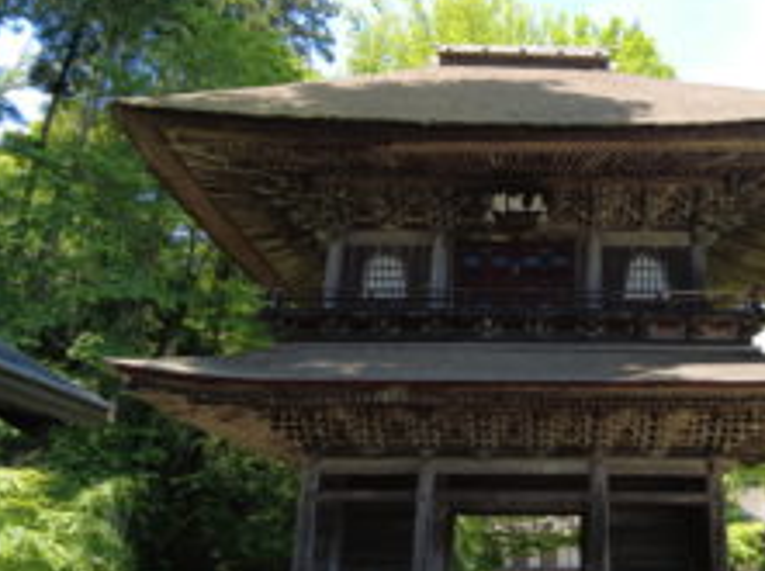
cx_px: 531
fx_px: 750
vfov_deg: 41.7
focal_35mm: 34
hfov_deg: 52.6
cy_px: 268
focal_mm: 4.4
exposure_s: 1/240
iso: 100
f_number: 1.8
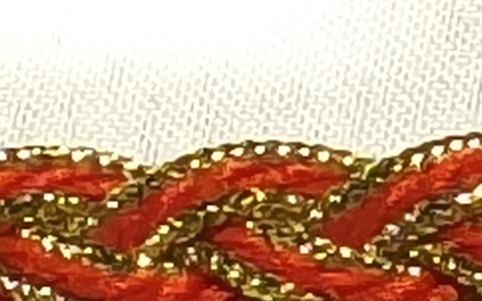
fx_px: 5621
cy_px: 223
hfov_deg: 4.9
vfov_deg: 3.1
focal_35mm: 428
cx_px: 122
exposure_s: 1/1776
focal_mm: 6.57
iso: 2000
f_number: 1.6
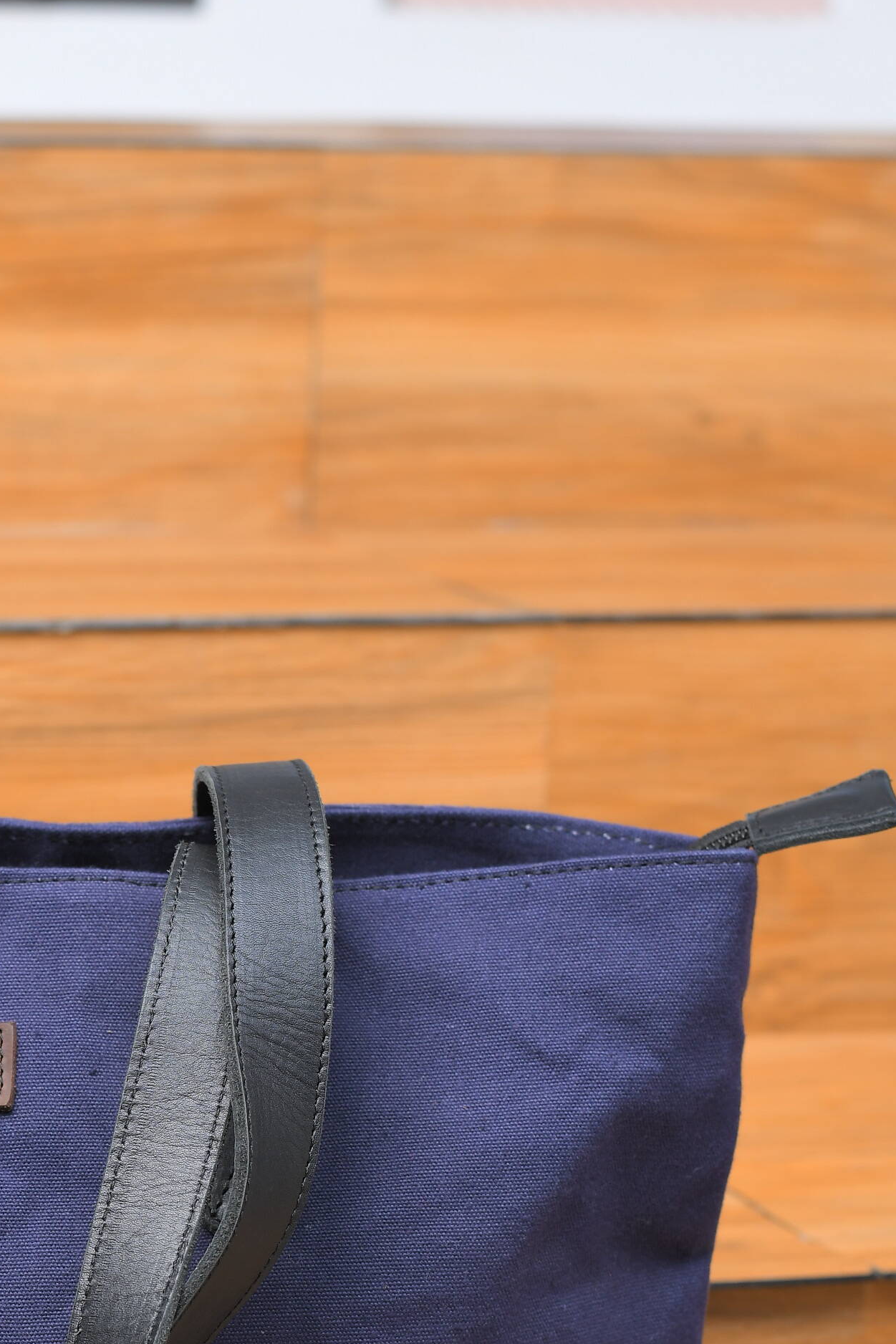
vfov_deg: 18.2
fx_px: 4106
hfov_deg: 12.3
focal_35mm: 110
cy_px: 1247
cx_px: -29
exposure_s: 1/250
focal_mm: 50
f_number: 5.6
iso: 320
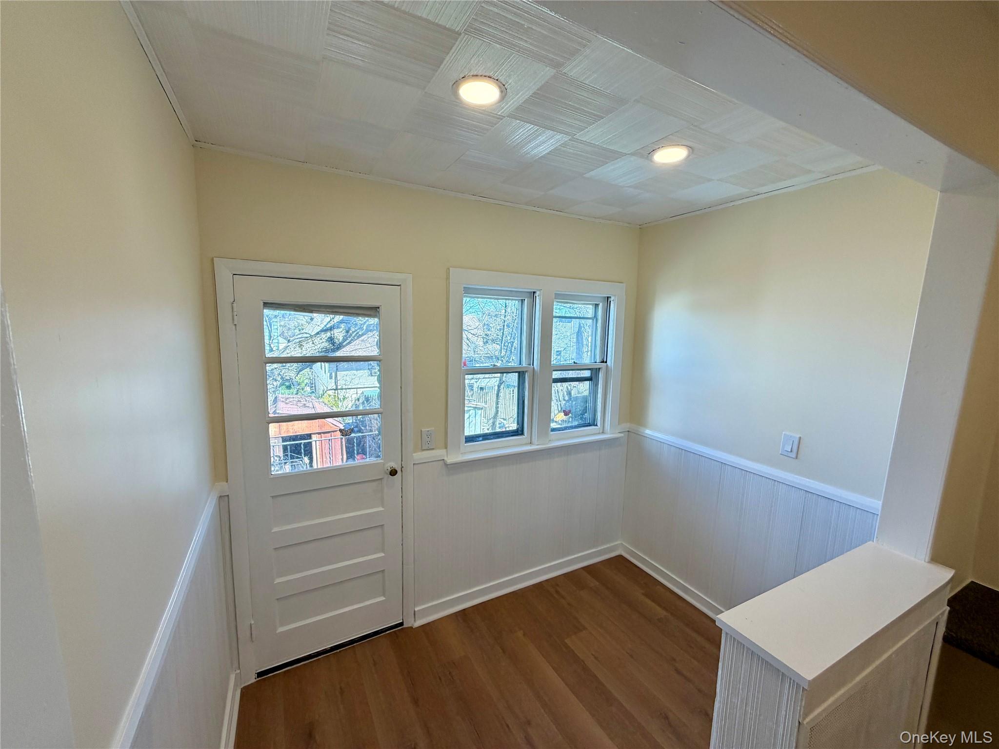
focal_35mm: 14
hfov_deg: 102.1
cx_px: 500
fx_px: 404
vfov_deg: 85.7
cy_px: 374
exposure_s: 1/120
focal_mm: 2.22
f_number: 2.2
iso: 64
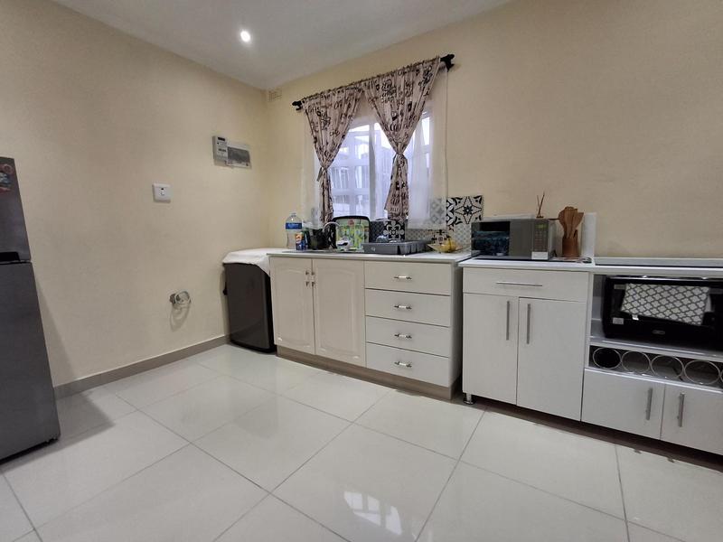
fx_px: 334
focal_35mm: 16
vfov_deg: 78.1
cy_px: 271
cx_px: 362
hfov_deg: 94.5
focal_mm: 1.64
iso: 160
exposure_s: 1/40
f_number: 2.2
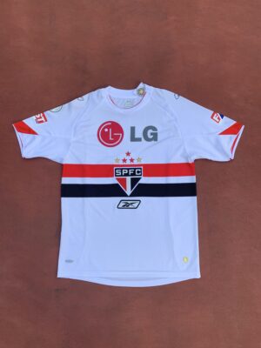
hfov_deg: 53.1
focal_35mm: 26
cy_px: 174
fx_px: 261
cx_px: 130
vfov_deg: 67.3
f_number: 1.8
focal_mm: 4.25
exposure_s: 1/315
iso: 25
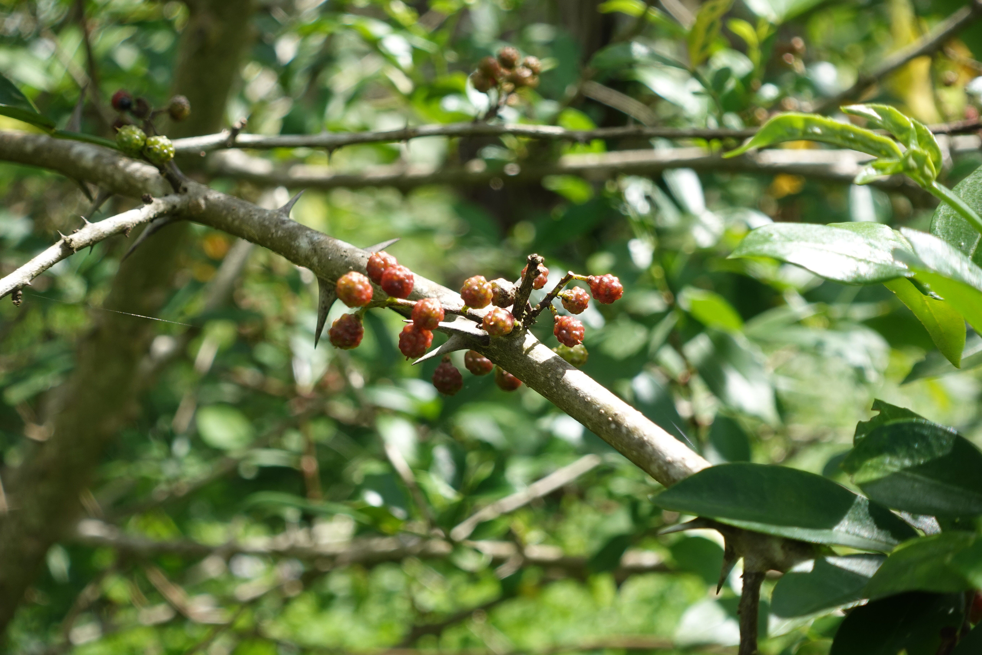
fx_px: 1909
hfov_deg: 28.8
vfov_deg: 19.5
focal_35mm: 70
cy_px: 328
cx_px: 491
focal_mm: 25.7
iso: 200
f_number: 5
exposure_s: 1/400
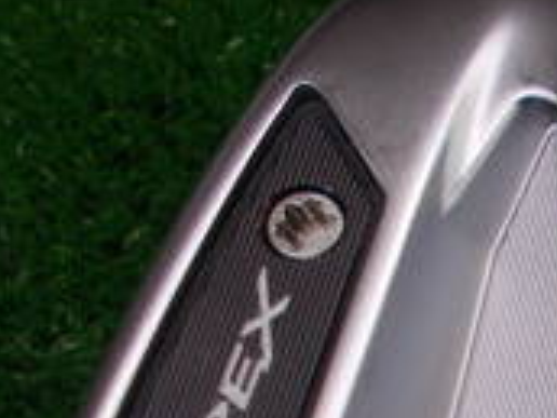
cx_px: 968
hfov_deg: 17.1
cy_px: 612
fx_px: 1561
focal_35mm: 97
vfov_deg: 14.3
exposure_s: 1/25
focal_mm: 4.6
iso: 80
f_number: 3.2
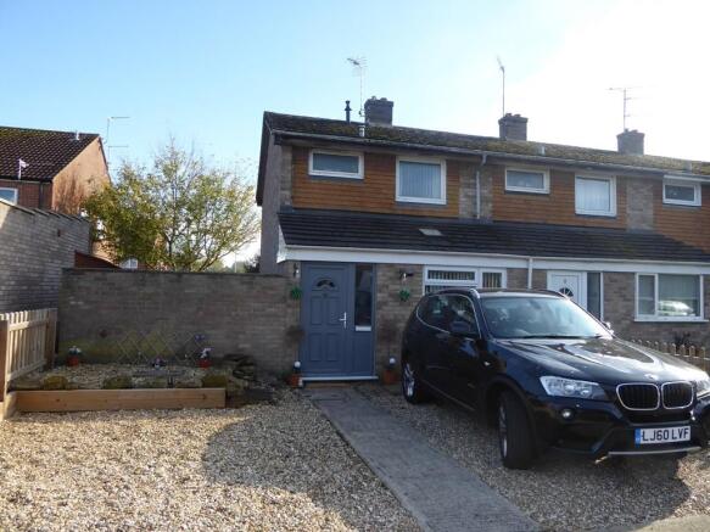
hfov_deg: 69.4
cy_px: 266
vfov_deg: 54.9
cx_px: 355
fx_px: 513
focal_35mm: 25
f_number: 3.3
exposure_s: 1/320
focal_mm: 4.3
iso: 80
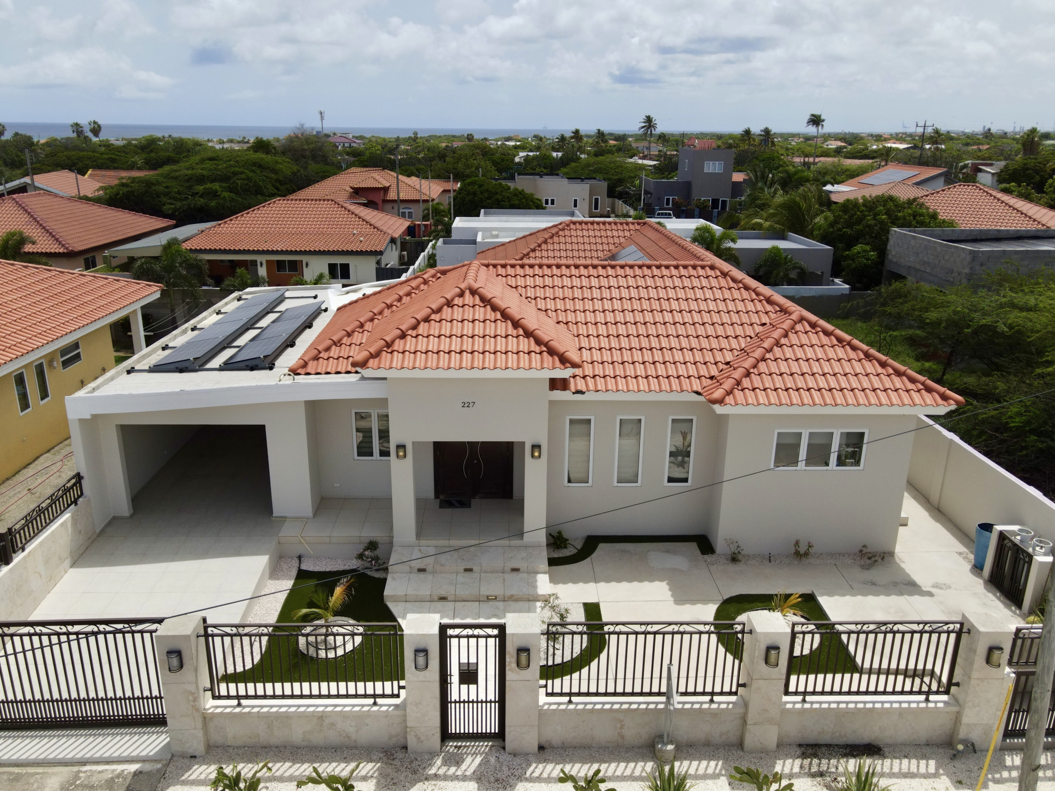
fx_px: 762
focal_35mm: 25
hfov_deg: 69.4
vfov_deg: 54.9
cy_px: 385
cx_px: 524
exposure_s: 1/60
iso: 100
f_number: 2.8
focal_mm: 4.5
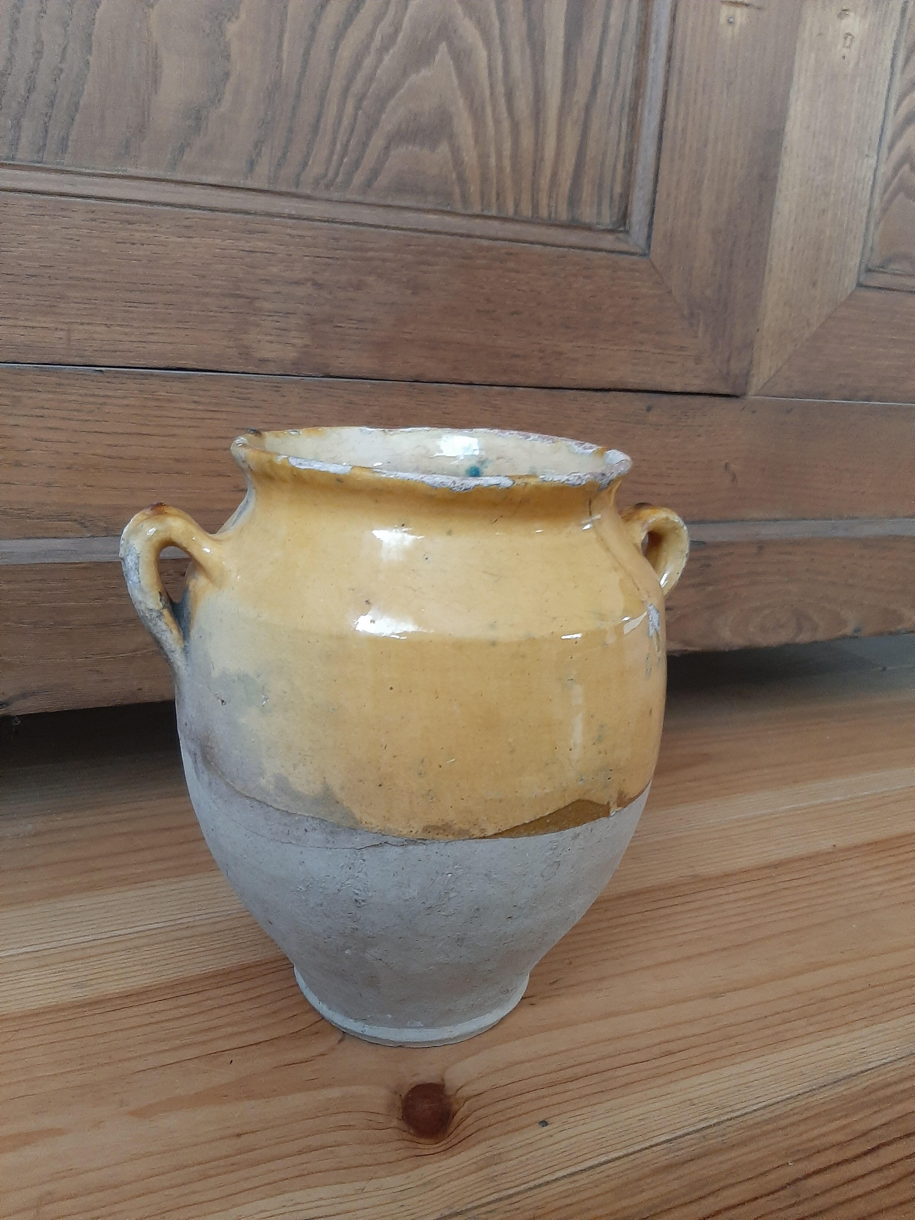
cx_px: 458
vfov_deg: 67.3
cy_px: 610
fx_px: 916
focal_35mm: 26
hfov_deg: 53.1
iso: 320
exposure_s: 1/25
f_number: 1.7
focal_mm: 3.93
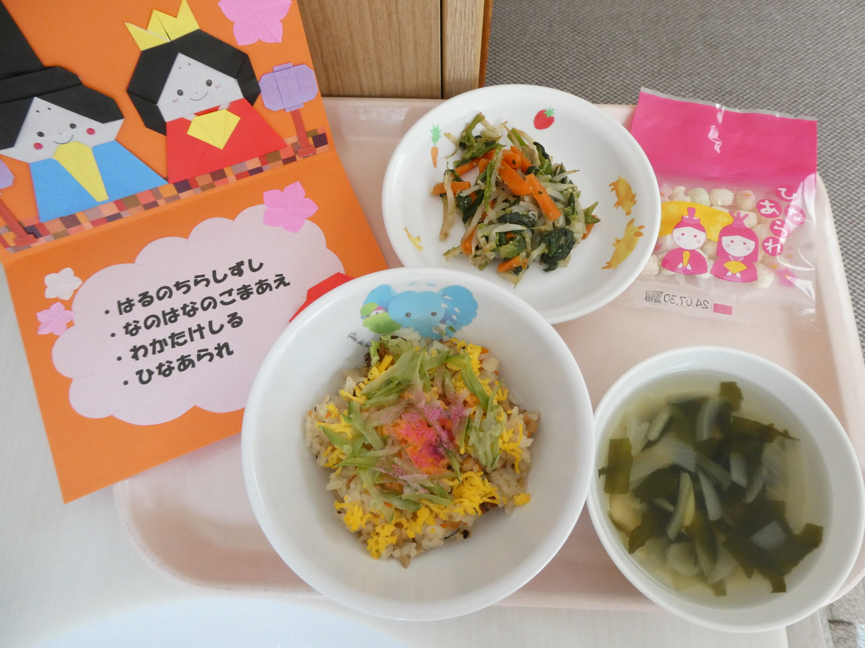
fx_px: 600
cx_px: 432
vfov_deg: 56.8
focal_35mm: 24
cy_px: 324
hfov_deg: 71.6
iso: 320
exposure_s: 1/60
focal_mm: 4.3
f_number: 3.3
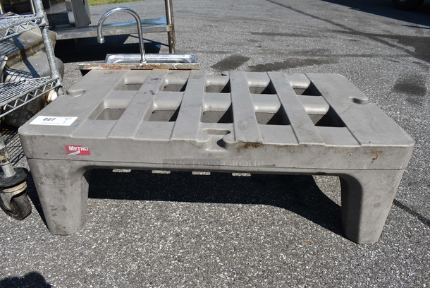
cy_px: 144
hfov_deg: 67.3
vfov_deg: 48.0
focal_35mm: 27
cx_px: 215
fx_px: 323
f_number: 8
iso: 200
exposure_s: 1/640
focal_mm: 18
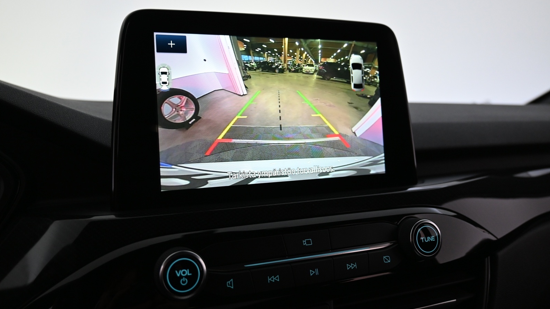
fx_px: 467
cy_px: 136
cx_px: 272
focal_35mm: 32
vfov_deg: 36.6
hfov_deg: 61.0
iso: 800
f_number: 3.8
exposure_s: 1/30
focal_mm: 20
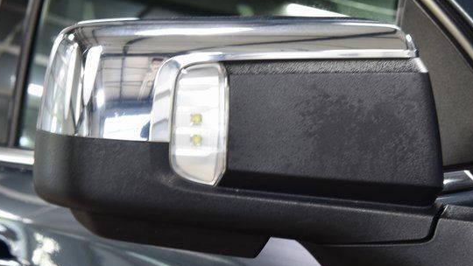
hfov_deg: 25.9
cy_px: 184
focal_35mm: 82
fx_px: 1029
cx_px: 246
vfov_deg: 14.7
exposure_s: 1/15
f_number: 6.3
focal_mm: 44
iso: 640
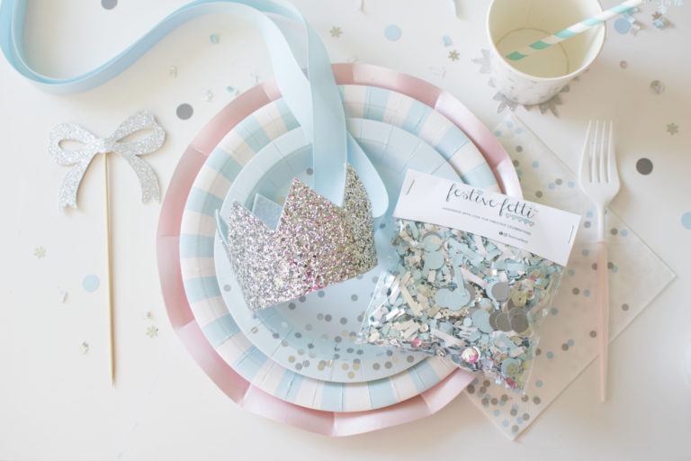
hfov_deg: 37.9
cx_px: 346
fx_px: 1008
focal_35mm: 52
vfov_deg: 25.8
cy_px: 230
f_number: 3.5
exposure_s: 1/50
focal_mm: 35
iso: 200
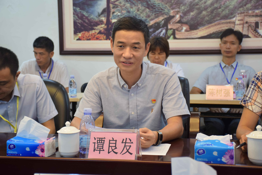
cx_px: 131
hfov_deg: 29.9
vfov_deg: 20.2
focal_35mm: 68
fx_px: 491
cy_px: 88
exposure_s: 1/50
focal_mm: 45
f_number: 4.5
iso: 800
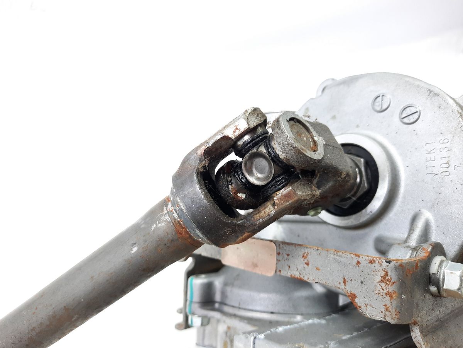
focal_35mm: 25
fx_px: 334
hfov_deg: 69.4
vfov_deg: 54.9
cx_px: 232
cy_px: 174
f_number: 2
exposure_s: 1/50
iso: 160
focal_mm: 4.6
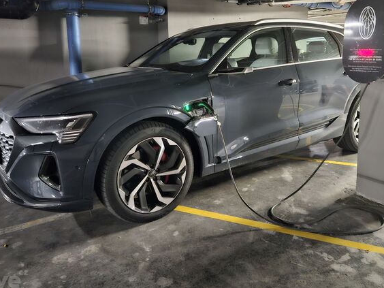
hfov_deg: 59.9
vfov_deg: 46.4
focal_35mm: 30
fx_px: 333
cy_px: 108
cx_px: 203
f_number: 1.8
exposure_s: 1/17
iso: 1600
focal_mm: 5.4
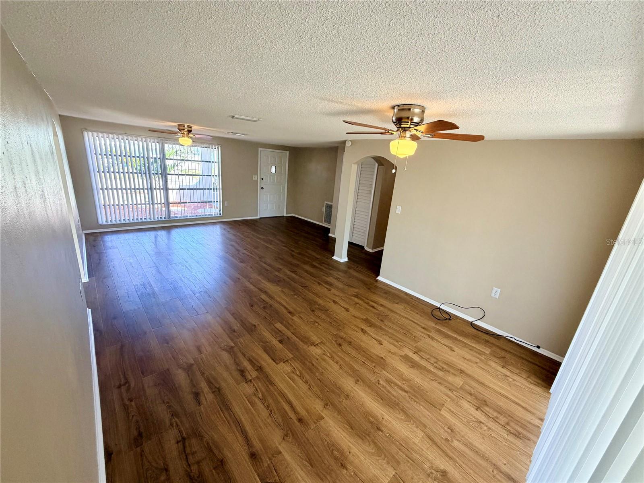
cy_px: 242
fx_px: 260
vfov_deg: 85.7
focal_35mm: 14
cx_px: 322
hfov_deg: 102.1
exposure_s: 1/120
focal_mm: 2.22
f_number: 2.2
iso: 160
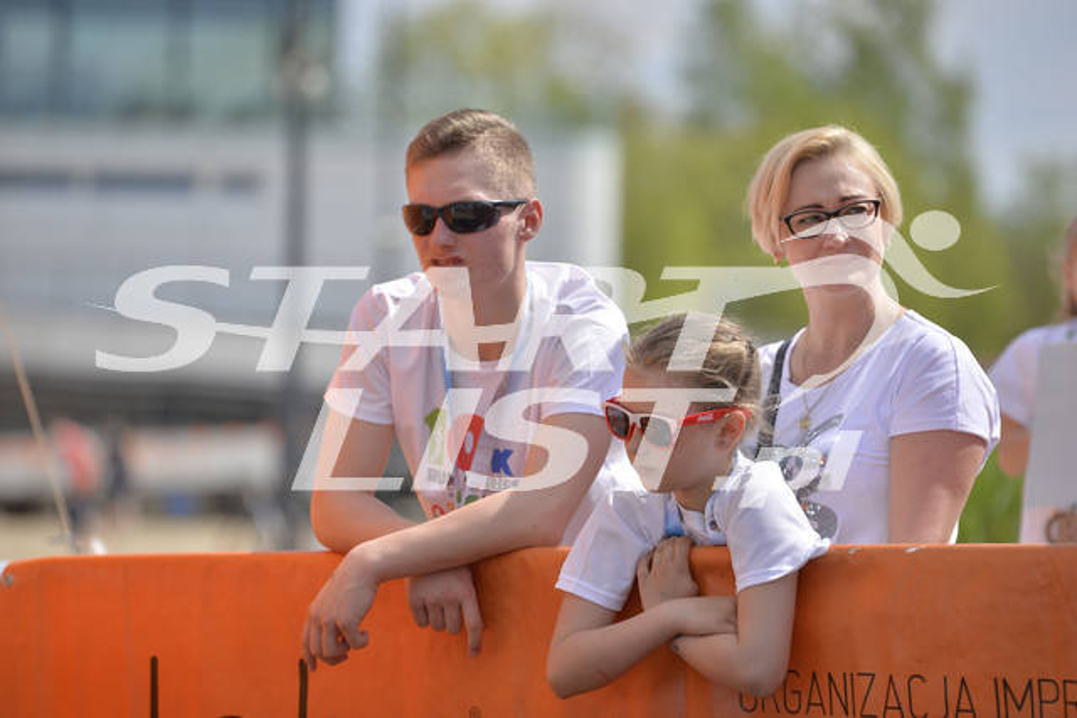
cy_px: 359
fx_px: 5984
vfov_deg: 6.9
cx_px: 538
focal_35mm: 200
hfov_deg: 10.3
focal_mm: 200
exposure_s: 1/4000
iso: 200
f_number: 4
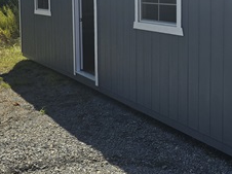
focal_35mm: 57
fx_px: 382
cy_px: 13
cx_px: 233
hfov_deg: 31.3
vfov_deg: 24.8
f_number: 1.7
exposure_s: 1/582
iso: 12
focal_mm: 6.3
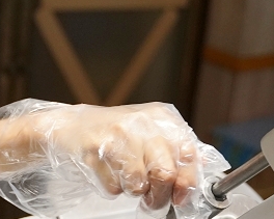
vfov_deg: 10.6
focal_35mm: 145
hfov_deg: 13.0
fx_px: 1175
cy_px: 103
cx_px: -28
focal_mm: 34
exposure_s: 1/160
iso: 1600
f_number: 2.8
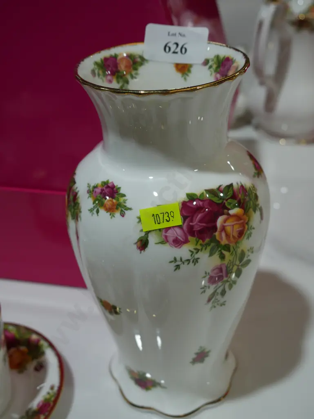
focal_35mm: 44
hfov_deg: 32.9
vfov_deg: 42.9
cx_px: 157
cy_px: 210
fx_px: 532
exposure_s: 1/125
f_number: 4.7
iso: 200
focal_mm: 22
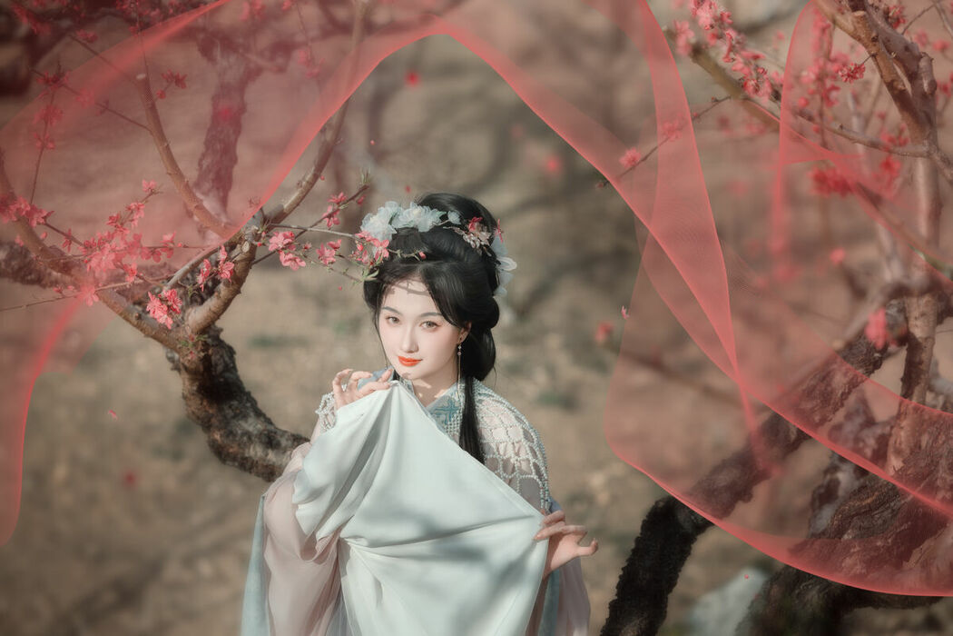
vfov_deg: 10.2
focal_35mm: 134
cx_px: 476
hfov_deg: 15.3
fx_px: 3547
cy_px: 318
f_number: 2.8
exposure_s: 1/1600
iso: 50
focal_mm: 135
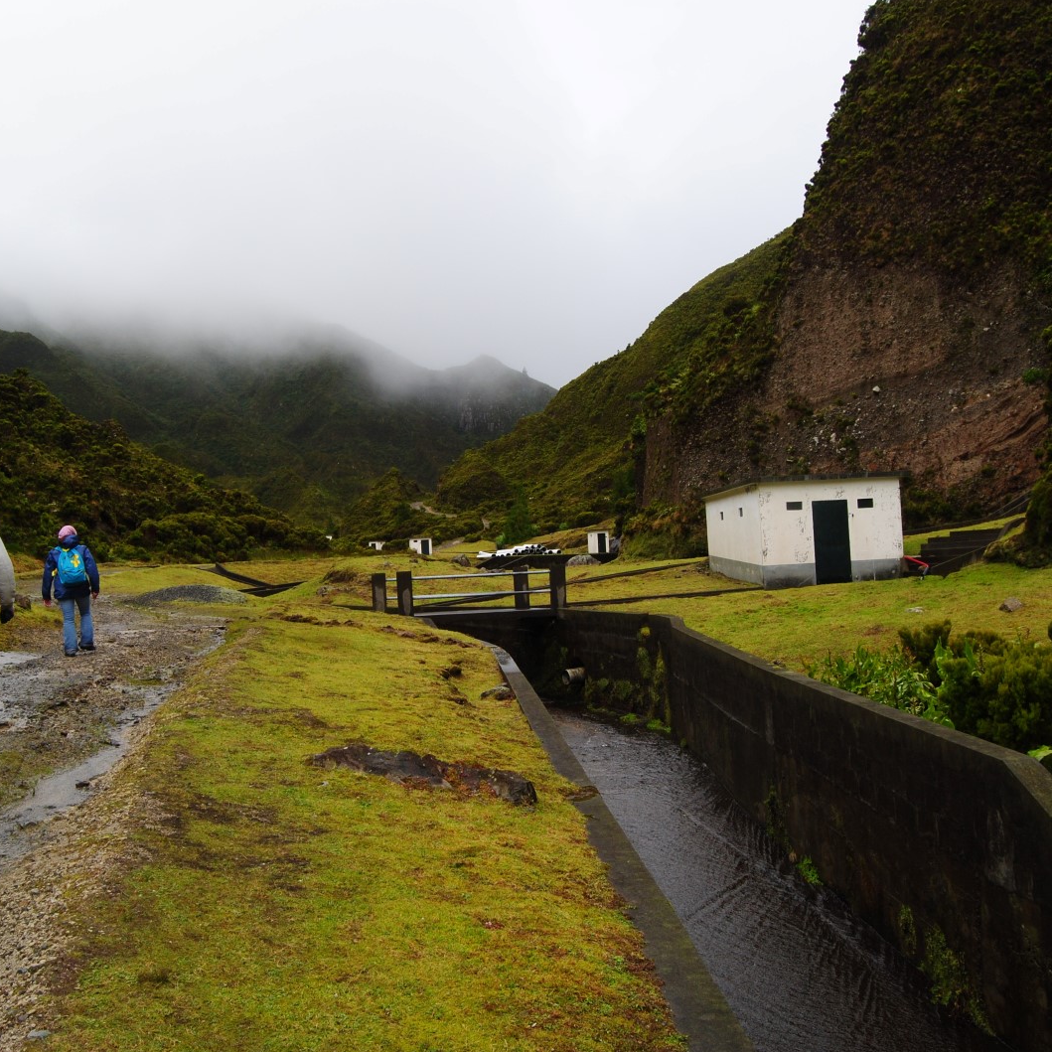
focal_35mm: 35
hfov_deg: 47.0
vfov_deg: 47.2
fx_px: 1203
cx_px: 439
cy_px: 531
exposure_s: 1/160
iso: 200
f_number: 9
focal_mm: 18
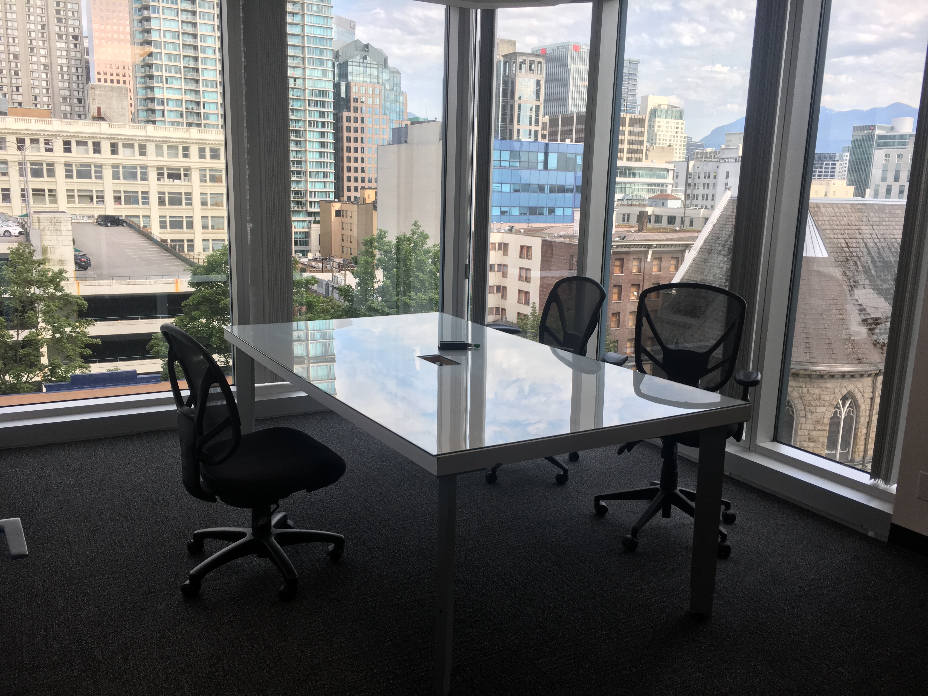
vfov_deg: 48.2
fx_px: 777
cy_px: 348
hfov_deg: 61.7
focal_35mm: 29
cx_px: 464
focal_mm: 4.15
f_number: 2.2
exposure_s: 1/120
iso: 32
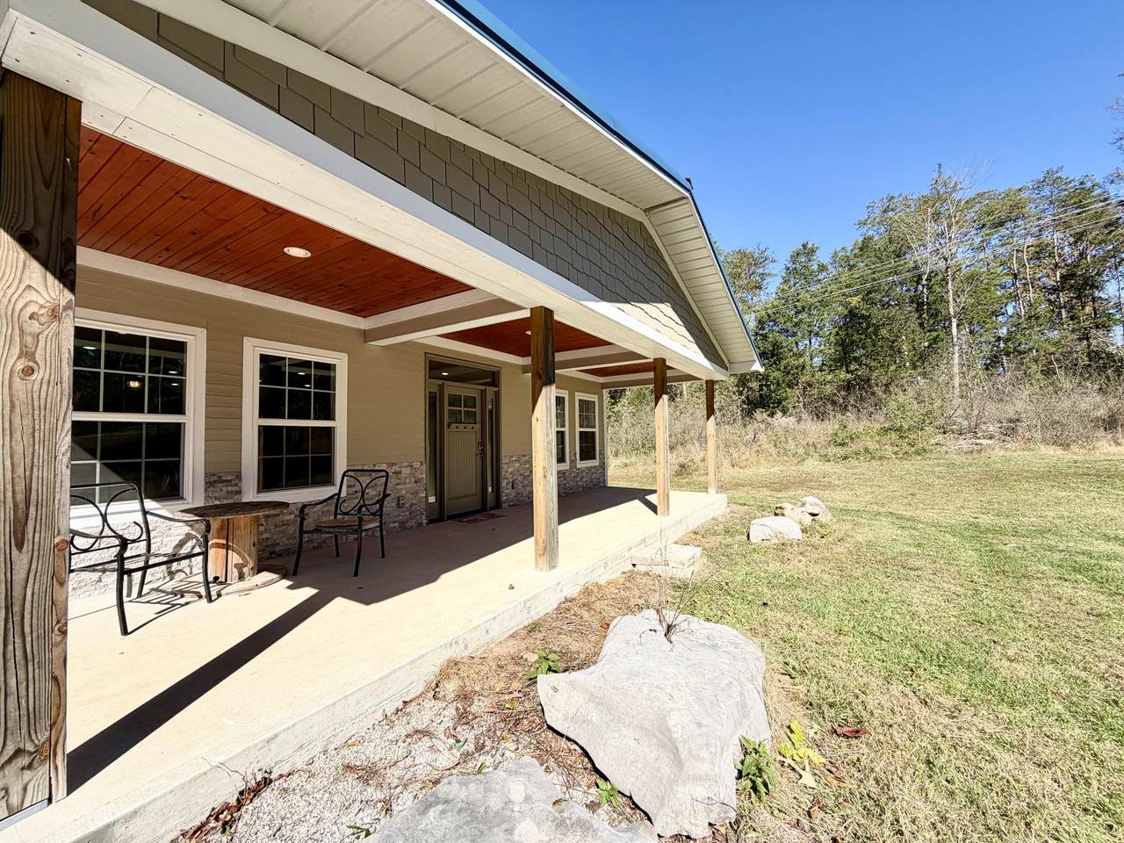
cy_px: 422
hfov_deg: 102.1
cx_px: 562
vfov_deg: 85.7
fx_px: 455
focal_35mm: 14
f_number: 2.2
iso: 25
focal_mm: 2.22
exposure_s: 1/770
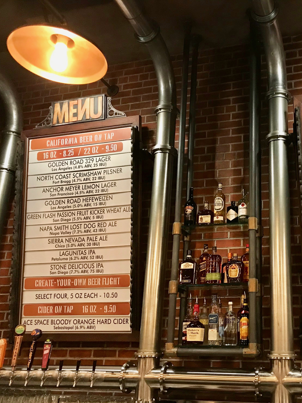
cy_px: 205
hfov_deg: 36.5
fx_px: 442
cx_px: 239
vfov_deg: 49.0
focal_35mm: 38
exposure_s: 1/15
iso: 100
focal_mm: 3.99
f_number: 1.8
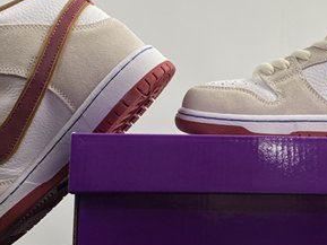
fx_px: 595
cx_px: 232
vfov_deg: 23.3
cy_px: 143
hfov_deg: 30.4
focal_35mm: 63
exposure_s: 1/127
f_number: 1.8
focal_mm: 4.25
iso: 32
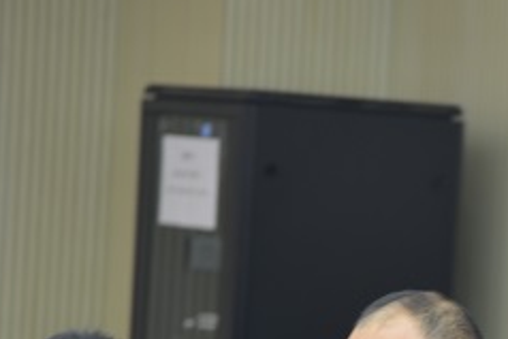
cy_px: 392
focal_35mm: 302
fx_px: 4264
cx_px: 549
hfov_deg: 6.8
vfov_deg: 4.5
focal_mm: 120
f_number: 4
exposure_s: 1/13
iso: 100
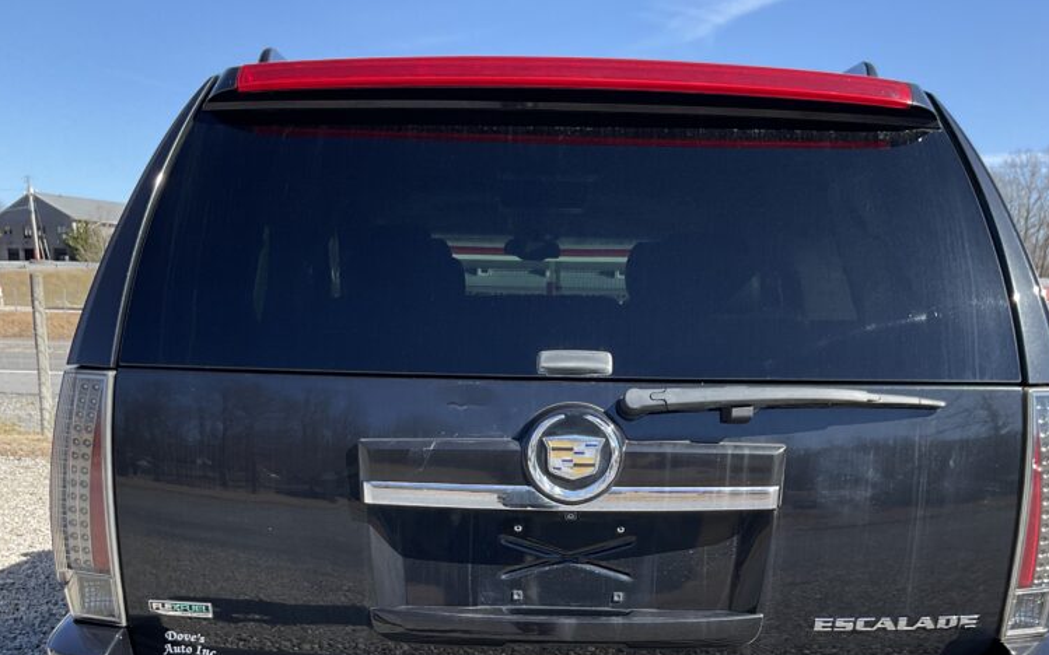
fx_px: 1201
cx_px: 525
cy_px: 670
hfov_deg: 47.2
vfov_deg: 28.5
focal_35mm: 42
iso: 16
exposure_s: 1/898
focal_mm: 3
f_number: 1.8
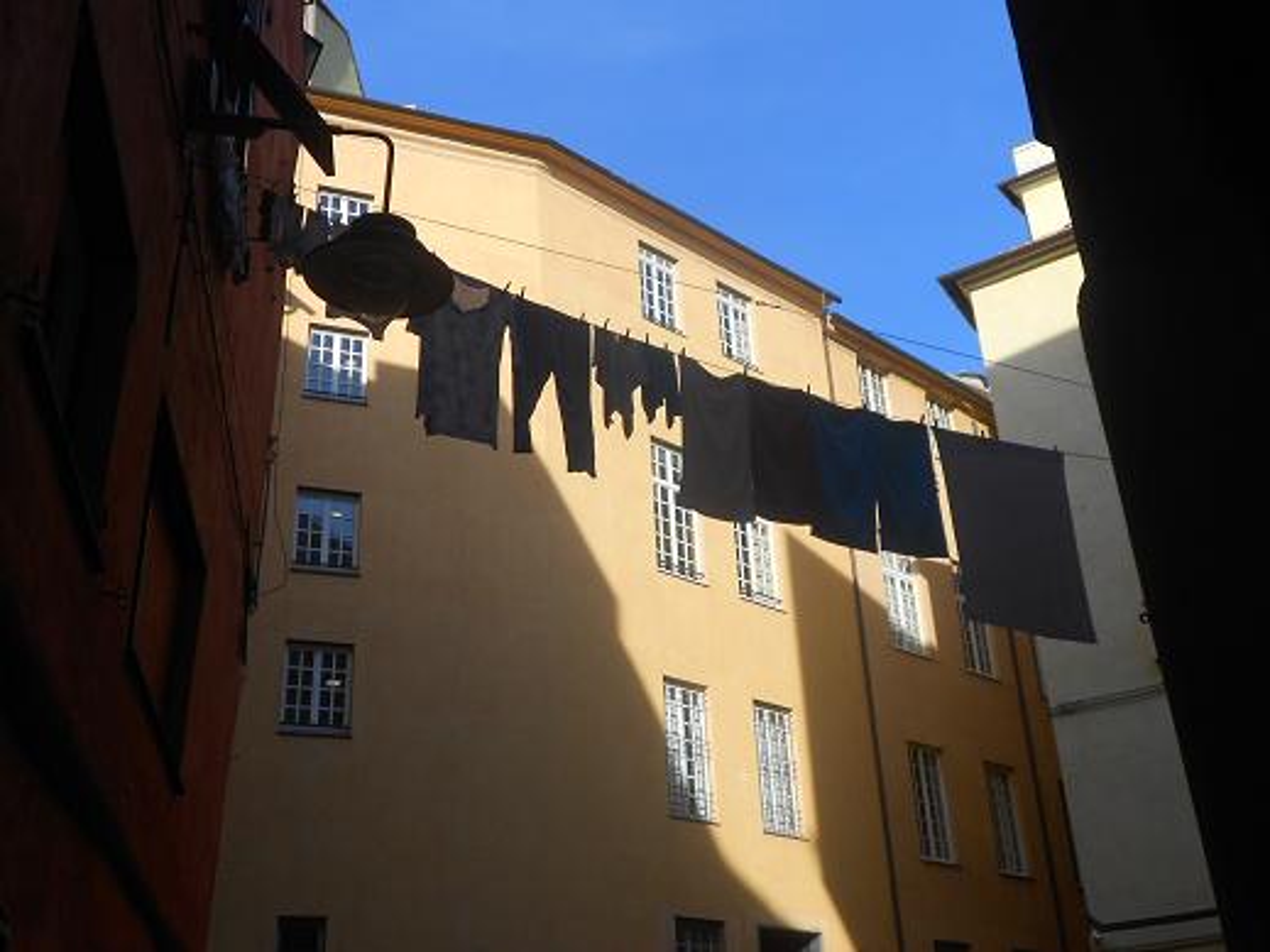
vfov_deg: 38.7
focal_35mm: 37
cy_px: 476
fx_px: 1357
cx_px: 635
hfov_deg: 50.1
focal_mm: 6.7
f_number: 3.9
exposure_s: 1/500
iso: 80
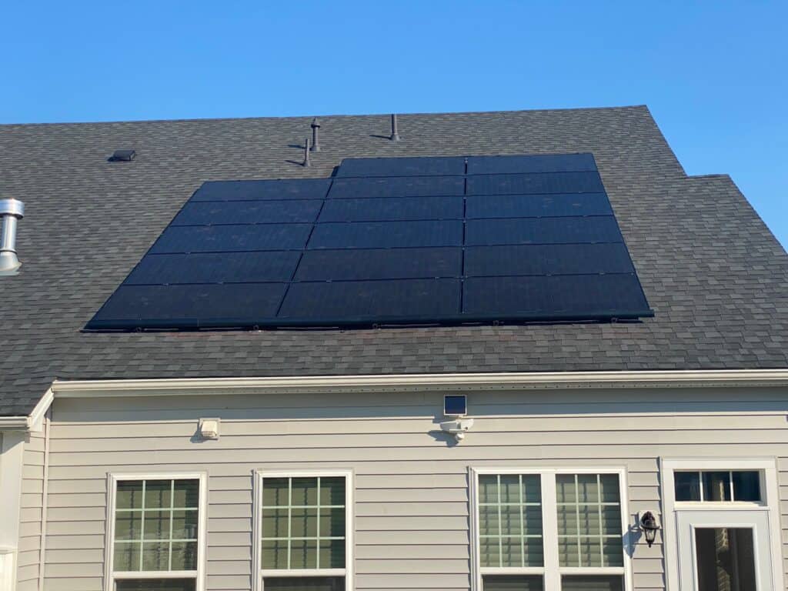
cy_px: 296
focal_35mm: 52
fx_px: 1184
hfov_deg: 36.8
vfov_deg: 28.0
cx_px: 394
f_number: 2
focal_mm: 6
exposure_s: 1/1597
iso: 20
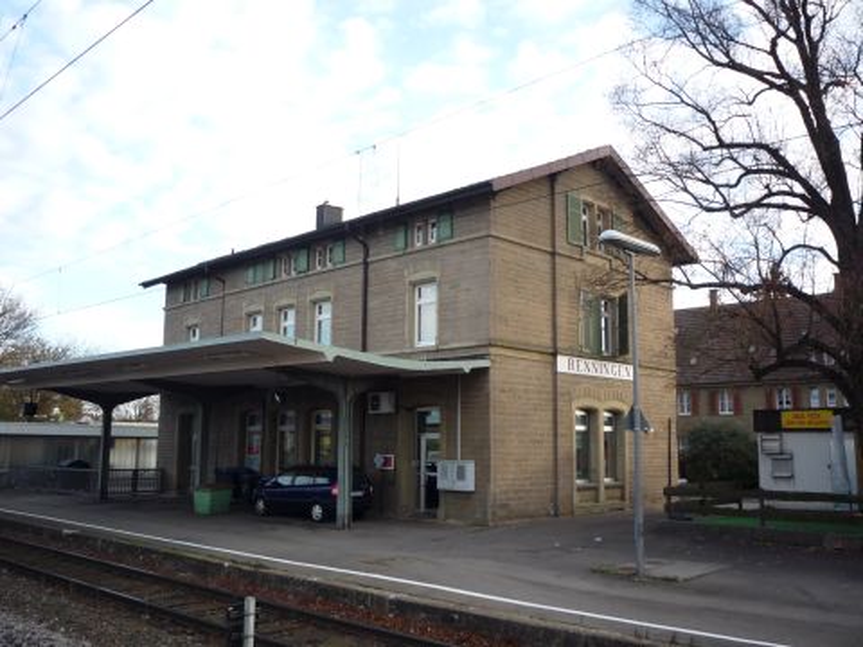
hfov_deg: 56.8
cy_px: 324
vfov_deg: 44.2
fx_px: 798
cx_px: 432
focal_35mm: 32
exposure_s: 1/125
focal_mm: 5.2
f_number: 4
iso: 100
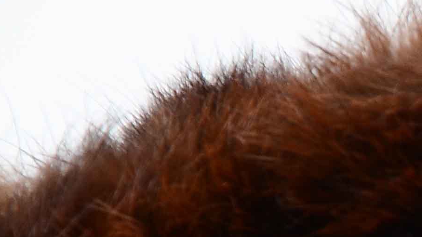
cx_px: 1003
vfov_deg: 1.4
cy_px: 636
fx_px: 10012
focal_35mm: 895
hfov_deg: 2.4
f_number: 7.1
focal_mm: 105
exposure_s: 1/80
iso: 160
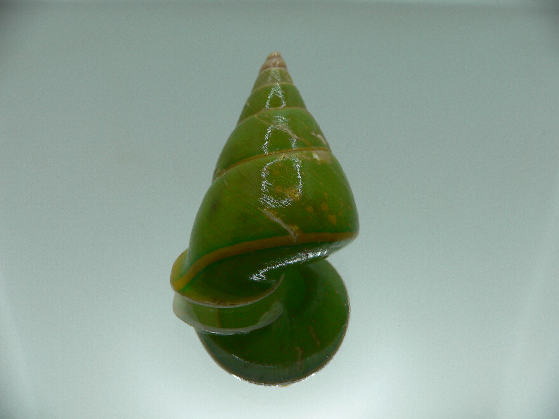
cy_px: 210
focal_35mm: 35
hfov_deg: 52.6
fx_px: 565
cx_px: 280
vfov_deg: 40.7
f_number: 2.8
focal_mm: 4.6
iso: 80
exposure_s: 1/80
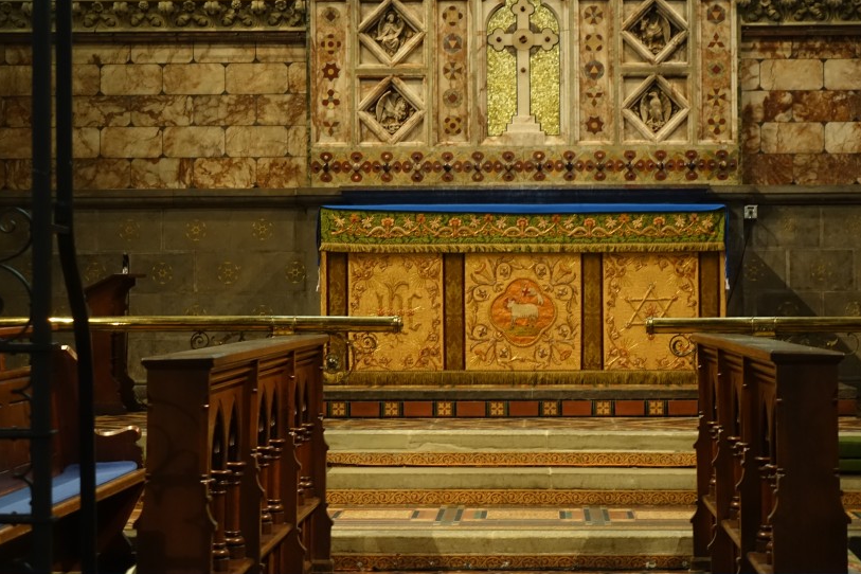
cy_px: 245
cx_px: 525
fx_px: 2176
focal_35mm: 91
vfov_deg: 15.0
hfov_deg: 22.3
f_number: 2.8
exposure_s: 1/15
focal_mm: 27.11
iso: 800
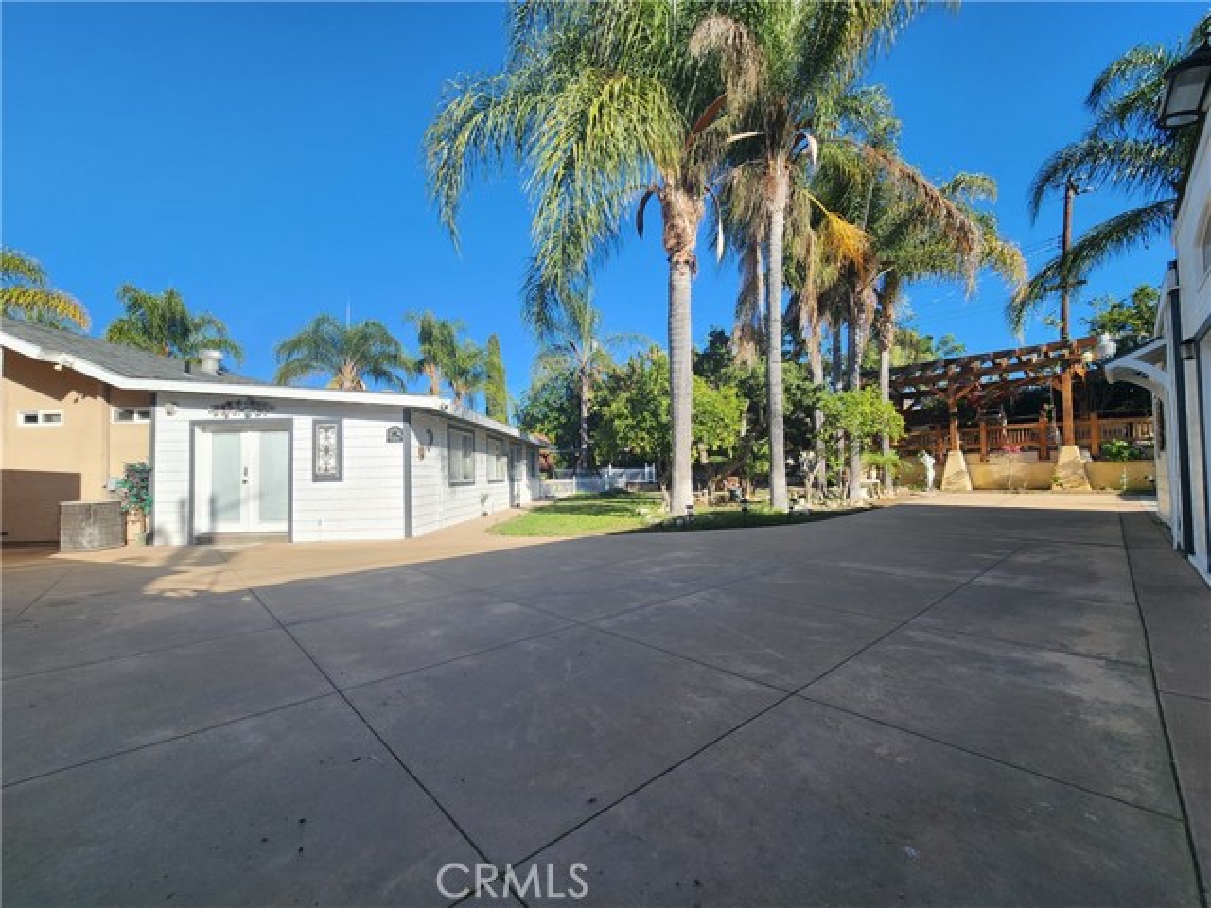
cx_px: 606
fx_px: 455
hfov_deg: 106.2
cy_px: 454
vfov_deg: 89.9
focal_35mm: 13
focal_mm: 2.2
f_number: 2.2
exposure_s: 1/1493
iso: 50
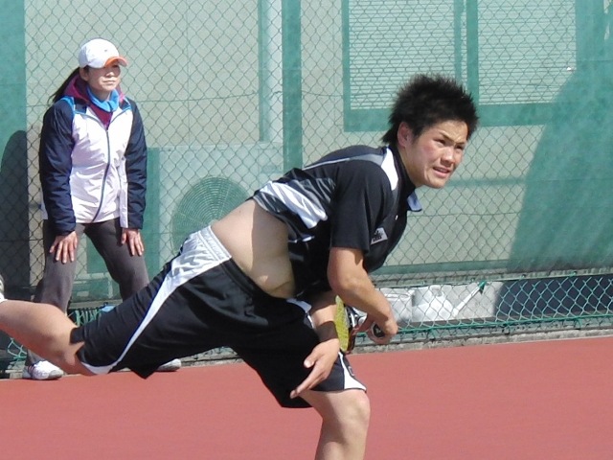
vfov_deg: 13.7
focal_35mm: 108
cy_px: 230
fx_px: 1913
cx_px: 306
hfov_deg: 18.2
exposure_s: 1/640
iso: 100
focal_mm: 19.2
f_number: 4
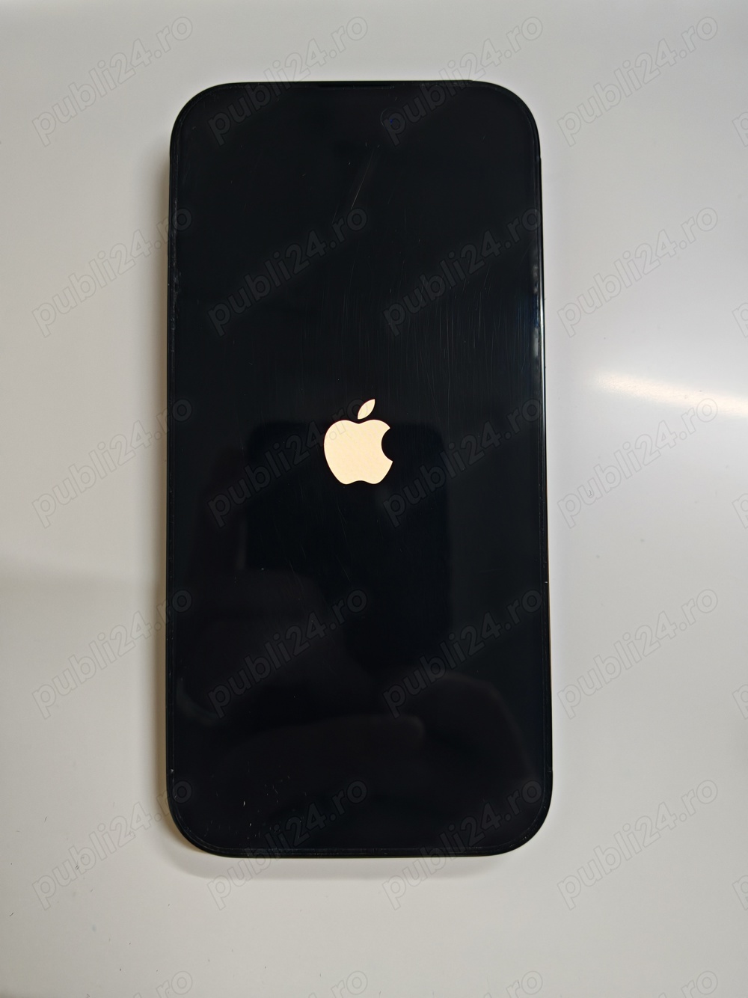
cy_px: 499
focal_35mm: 27
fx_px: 778
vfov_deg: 65.3
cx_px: 374
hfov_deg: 51.3
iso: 320
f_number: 2
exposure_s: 1/50
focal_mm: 6.83
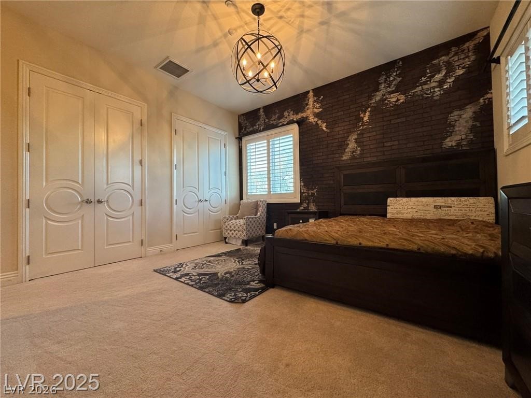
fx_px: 215
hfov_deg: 102.1
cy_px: 199
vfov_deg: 85.7
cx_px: 266
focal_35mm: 14
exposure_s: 1/60
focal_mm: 2.22
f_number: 2.2
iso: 500
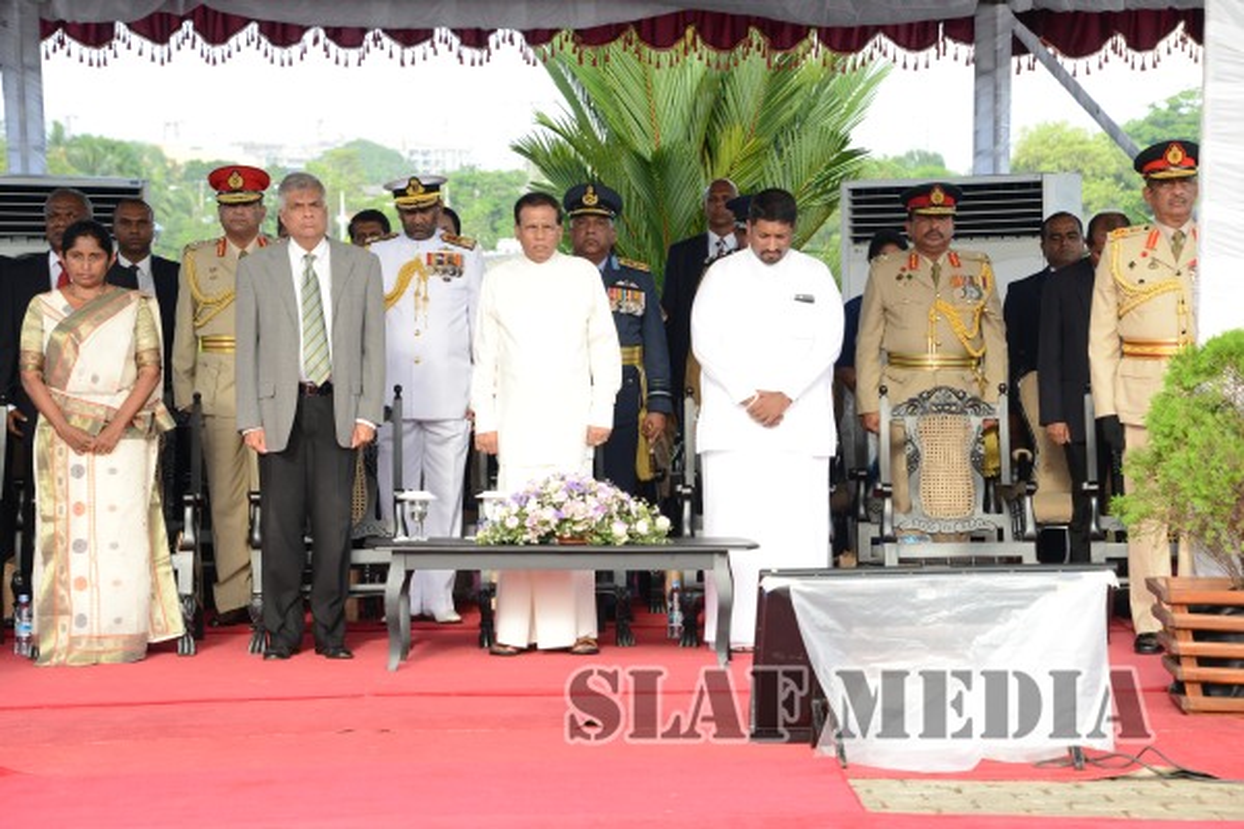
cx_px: 622
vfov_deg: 11.2
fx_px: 4215
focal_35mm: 122
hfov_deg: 16.8
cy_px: 414
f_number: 9
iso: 400
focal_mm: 122
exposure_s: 1/80
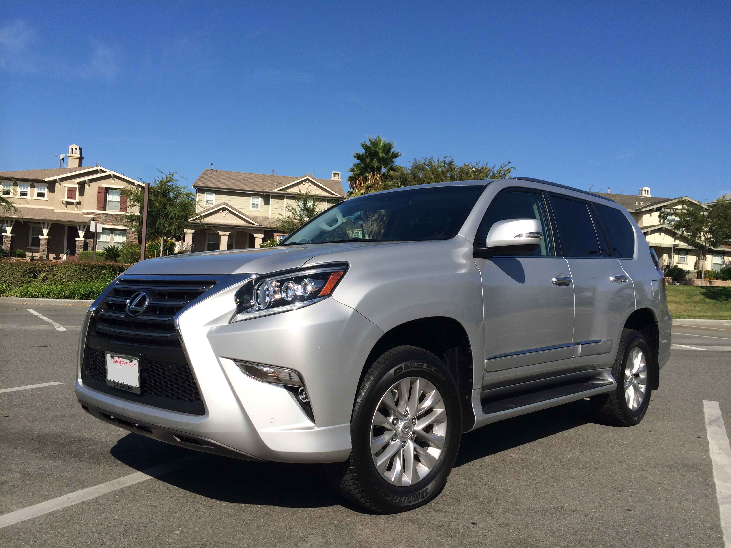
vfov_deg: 46.8
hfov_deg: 60.0
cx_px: 366
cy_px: 274
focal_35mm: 30
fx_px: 634
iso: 40
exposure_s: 1/2933
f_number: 2.2
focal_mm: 4.12
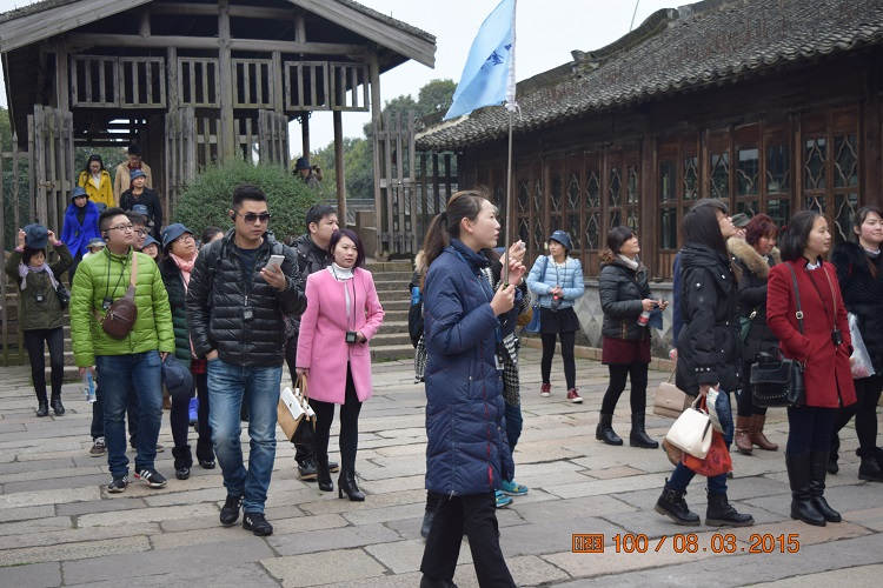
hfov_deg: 43.6
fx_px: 1104
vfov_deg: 29.9
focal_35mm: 45
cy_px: 294
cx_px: 442
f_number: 4.2
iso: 200
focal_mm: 30
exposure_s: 1/200
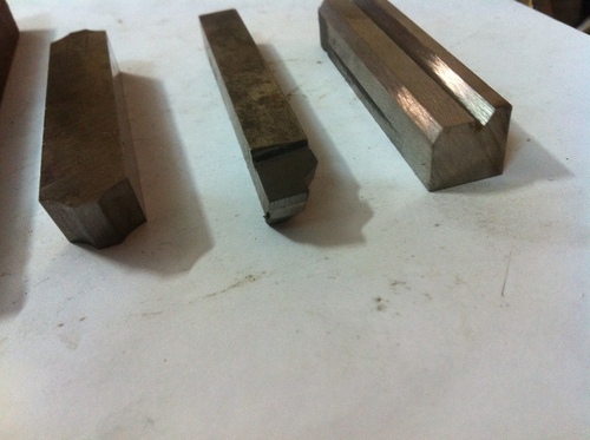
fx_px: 595
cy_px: 220
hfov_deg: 52.7
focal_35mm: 35
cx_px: 295
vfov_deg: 40.6
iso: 200
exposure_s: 1/17
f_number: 2.8
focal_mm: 3.85
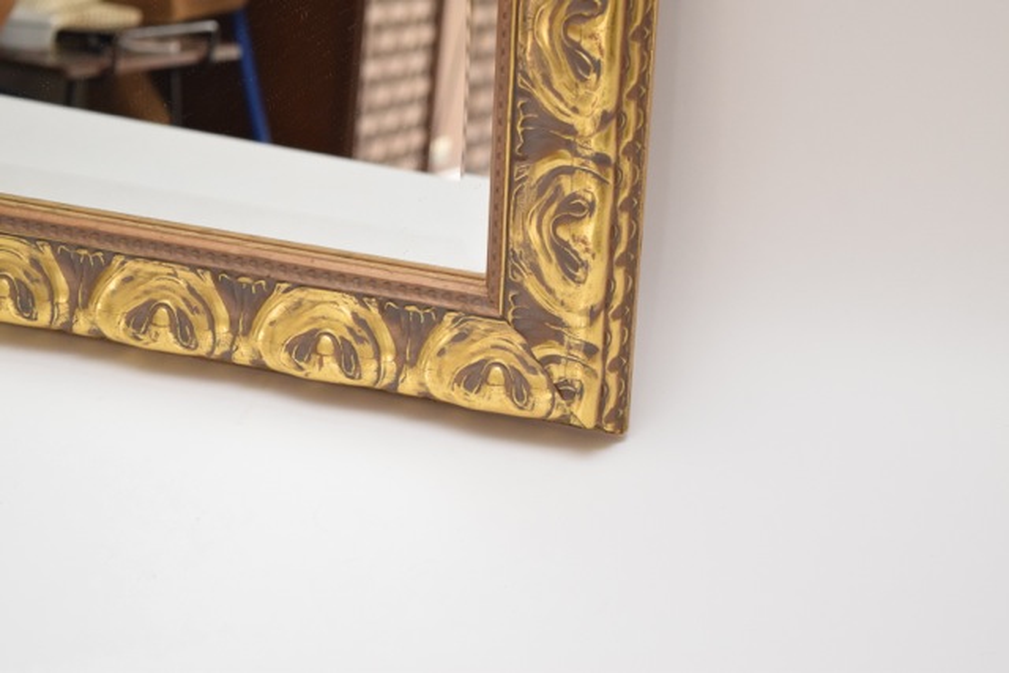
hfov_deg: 24.6
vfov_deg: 16.6
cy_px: 336
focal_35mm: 82
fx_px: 2313
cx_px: 504
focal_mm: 55
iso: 1600
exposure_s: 1/125
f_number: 5.6
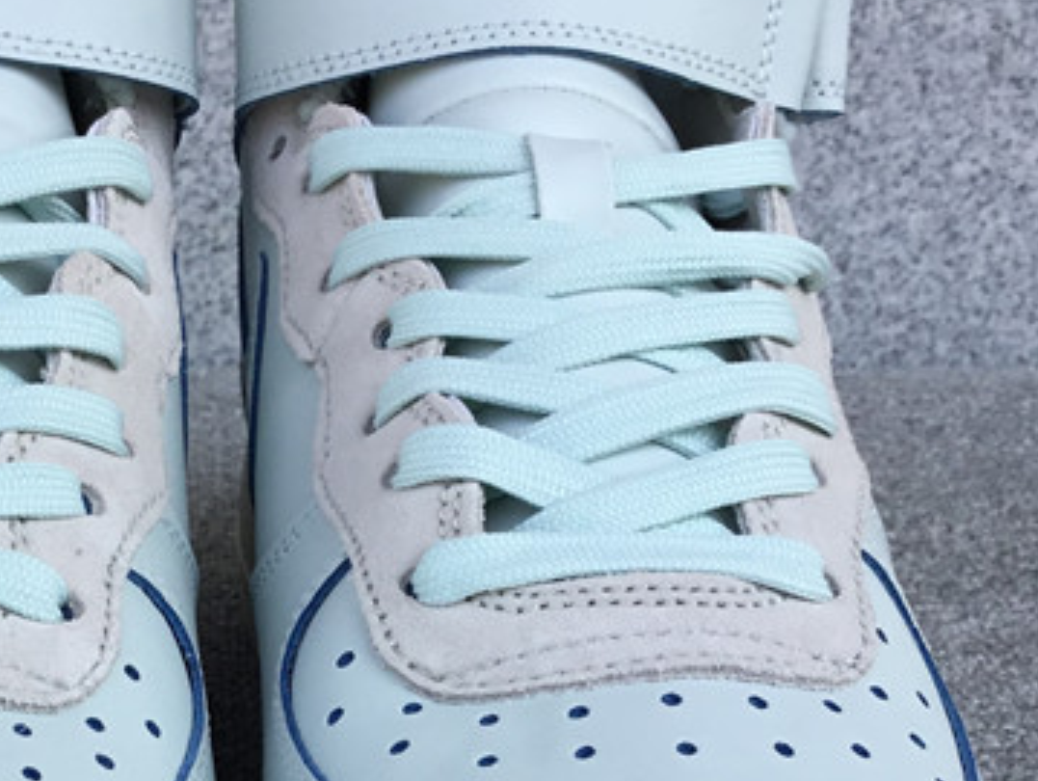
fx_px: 2071
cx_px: 254
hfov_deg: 27.7
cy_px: 683
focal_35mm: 69
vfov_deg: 21.0
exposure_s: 1/529
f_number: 2.4
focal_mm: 3.3
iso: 25
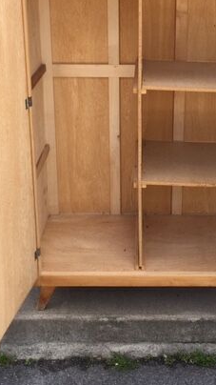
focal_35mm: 50
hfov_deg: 23.8
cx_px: 147
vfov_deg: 39.9
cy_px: 86
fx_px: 510
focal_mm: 4.15
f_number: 2.2
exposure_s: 1/400
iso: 25
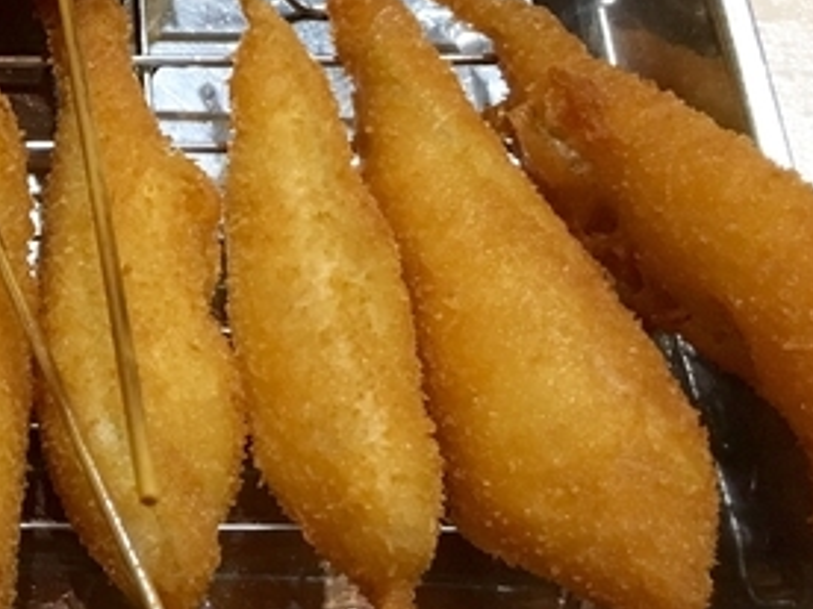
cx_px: -236
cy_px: 300
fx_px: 1973
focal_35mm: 84
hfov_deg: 21.2
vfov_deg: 17.6
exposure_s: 1/30
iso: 125
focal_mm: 4.15
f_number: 2.2
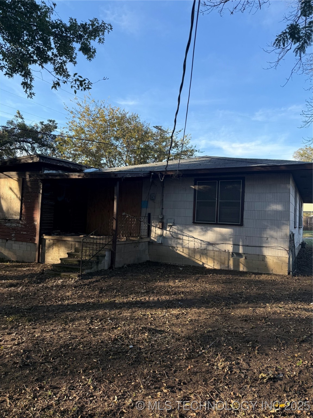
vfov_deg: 71.6
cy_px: 209
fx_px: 289
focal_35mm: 24
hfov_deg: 56.8
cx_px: 156
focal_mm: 6.76
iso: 80
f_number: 1.78
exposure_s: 1/1230
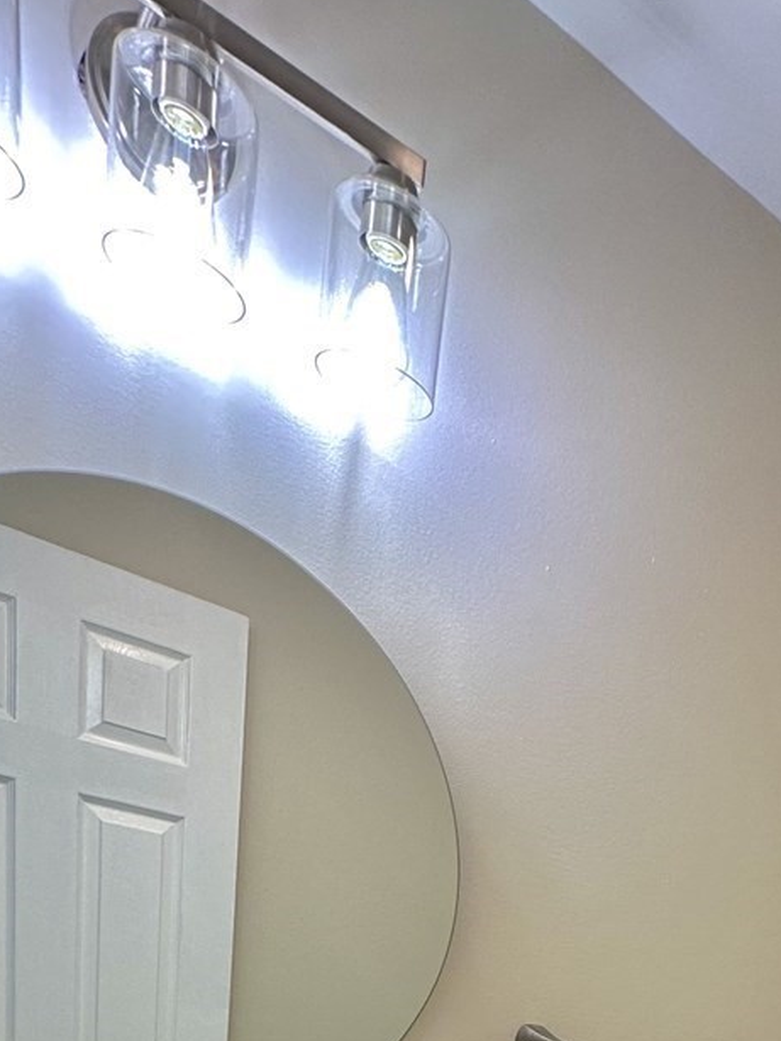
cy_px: 1253
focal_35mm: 35
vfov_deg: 38.6
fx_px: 1052
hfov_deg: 37.4
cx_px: 737
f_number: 2.2
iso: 100
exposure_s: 1/120
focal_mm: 2.22
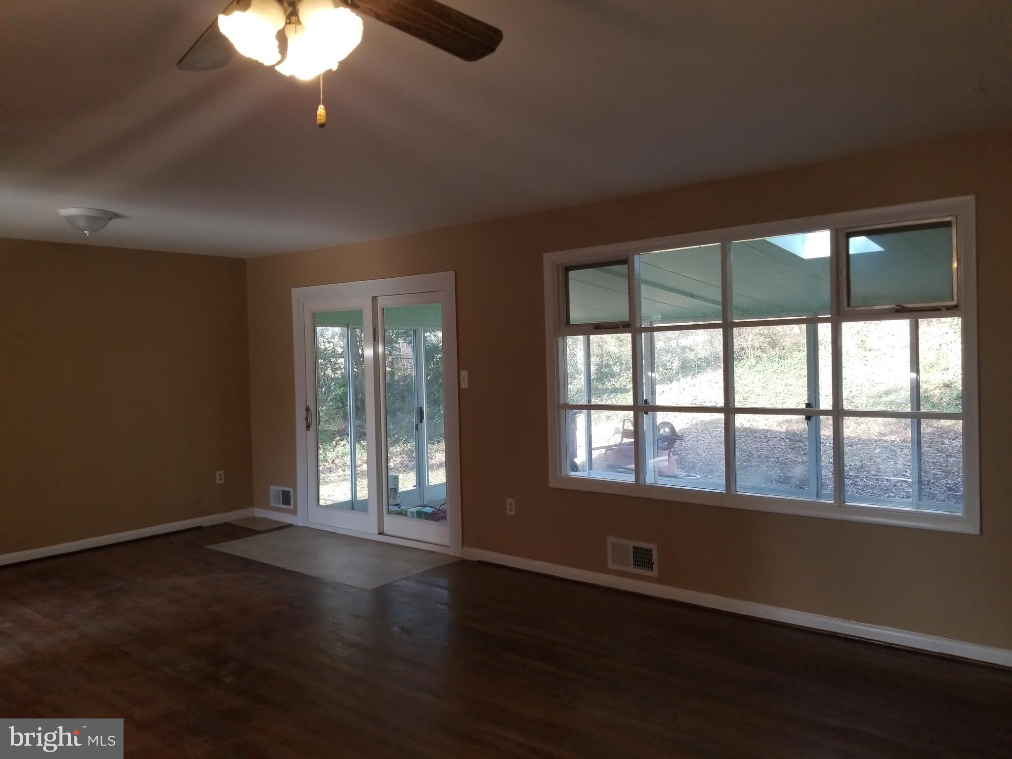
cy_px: 380
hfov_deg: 67.3
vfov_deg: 53.1
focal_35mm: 26
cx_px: 506
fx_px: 760
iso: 100
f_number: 1.7
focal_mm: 4.25
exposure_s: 1/120
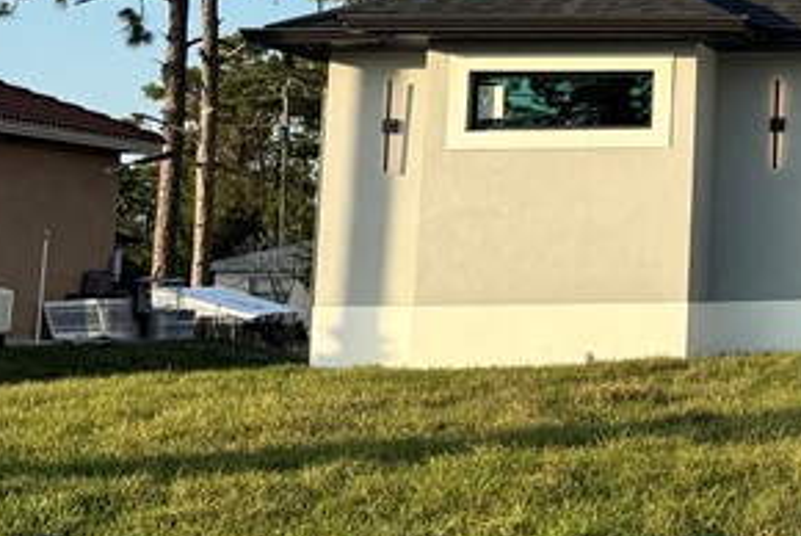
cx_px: 1282
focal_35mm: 88
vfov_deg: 15.3
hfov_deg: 19.4
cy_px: 3
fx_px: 1960
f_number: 1.78
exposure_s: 1/3247
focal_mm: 6.76
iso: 80
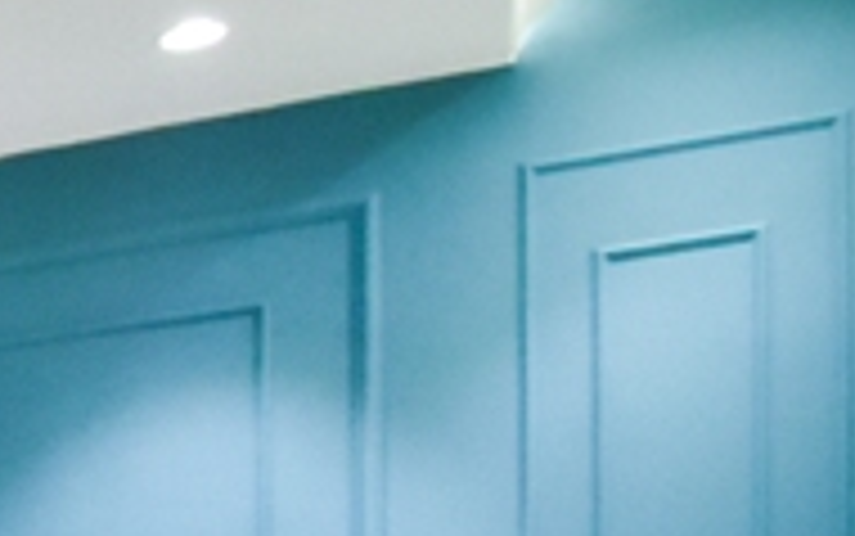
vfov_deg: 12.8
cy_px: 975
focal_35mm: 93
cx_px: -1195
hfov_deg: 14.5
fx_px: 2168
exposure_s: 1/50
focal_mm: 16
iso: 6400
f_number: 9
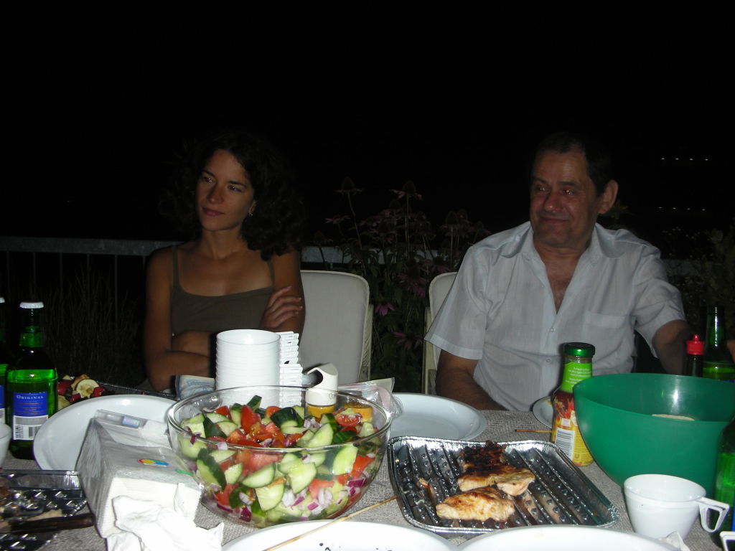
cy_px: 276
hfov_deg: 52.6
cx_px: 368
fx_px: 743
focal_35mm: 35
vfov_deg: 40.7
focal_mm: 5.8
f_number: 3
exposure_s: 1/60.1
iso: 50
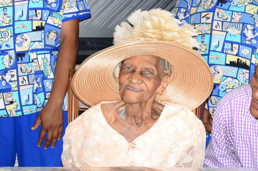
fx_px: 967
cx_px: 129
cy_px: 86
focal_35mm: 135
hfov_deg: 15.2
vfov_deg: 10.1
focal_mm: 90
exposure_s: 1/100
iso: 1600
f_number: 10
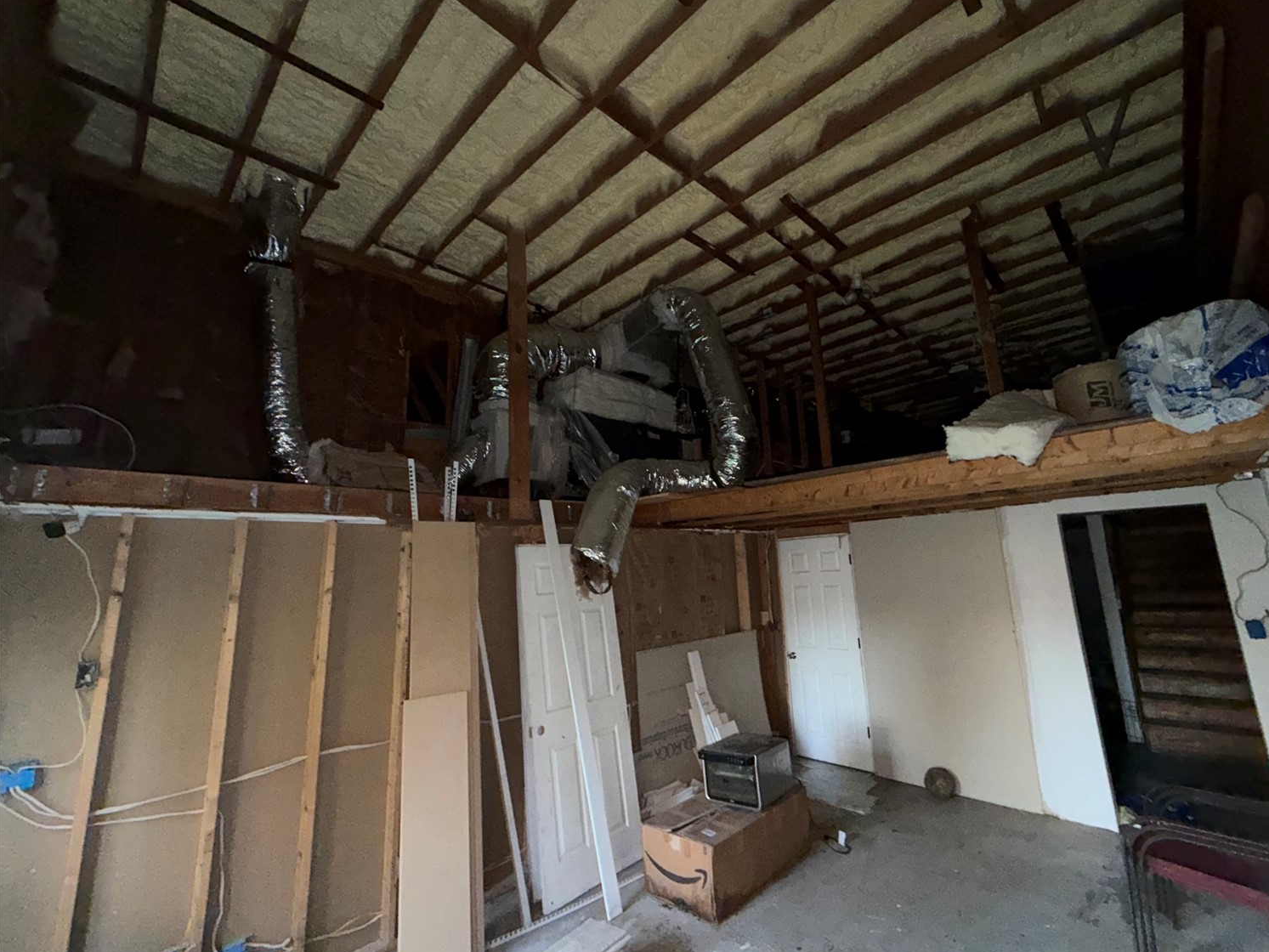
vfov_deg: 81.7
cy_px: 461
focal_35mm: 15
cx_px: 677
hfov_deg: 98.0
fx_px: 550
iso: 400
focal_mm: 2.22
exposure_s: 1/36
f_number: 2.2
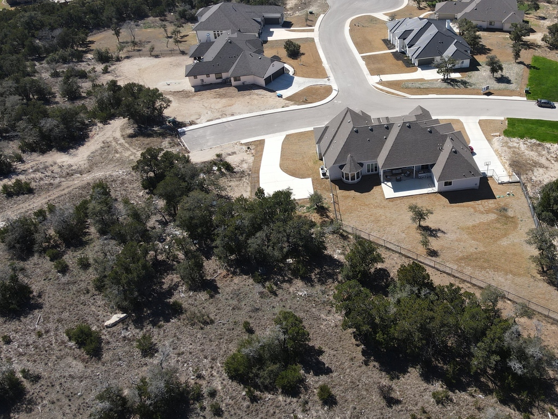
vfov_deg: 41.2
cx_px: 394
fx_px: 548
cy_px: 138
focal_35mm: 34
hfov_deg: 52.4
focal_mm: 4.5
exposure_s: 1/640
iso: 100
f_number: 2.8
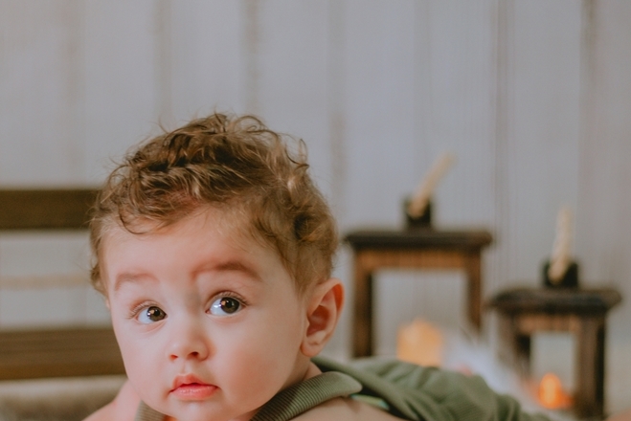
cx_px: 214
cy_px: 299
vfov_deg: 15.0
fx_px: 1596
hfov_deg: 22.3
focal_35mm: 91
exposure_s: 1/160
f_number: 2.2
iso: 640
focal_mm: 50
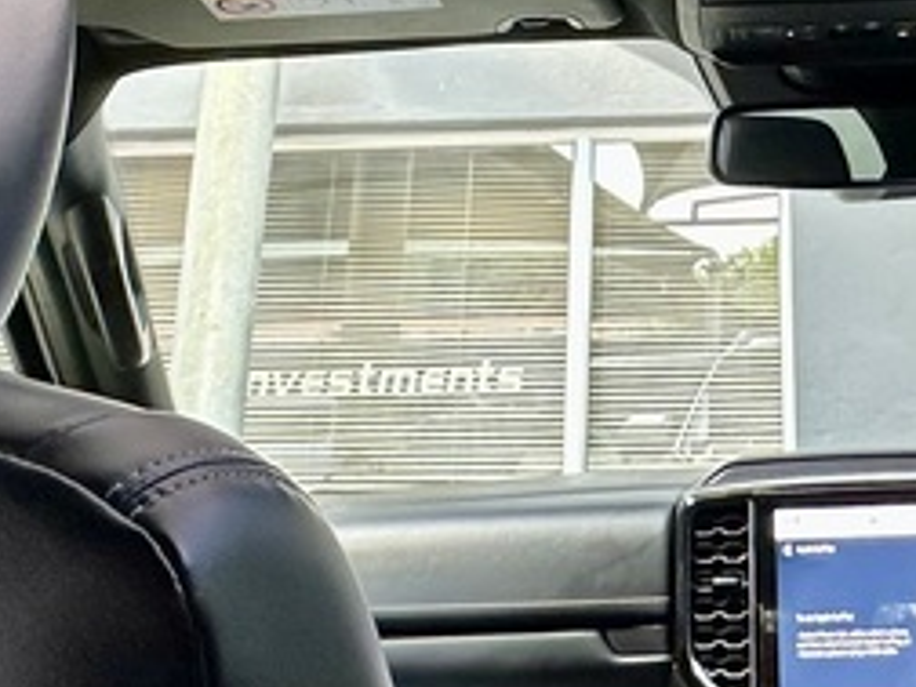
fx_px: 1508
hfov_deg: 32.5
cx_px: 785
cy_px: -138
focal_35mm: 57
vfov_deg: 23.4
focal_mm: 2.22
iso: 200
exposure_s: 1/99
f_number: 2.2
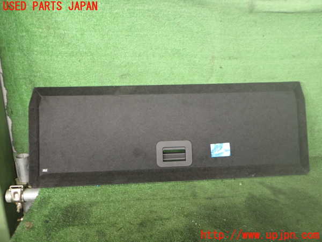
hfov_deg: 60.0
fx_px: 279
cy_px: 121
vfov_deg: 46.8
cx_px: 161
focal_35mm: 30
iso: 250
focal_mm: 5.4
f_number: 2.3
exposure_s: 1/30
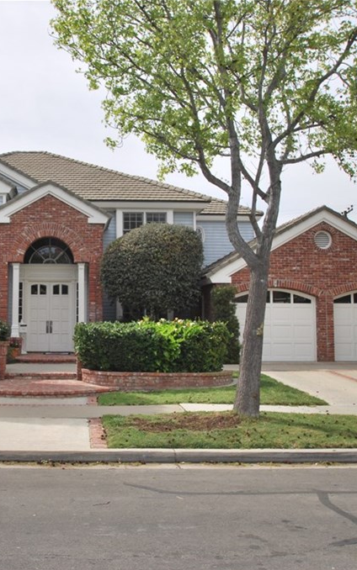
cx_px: 82
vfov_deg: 52.7
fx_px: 576
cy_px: 287
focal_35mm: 37
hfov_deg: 33.6
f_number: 11
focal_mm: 16
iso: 100
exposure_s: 1/200
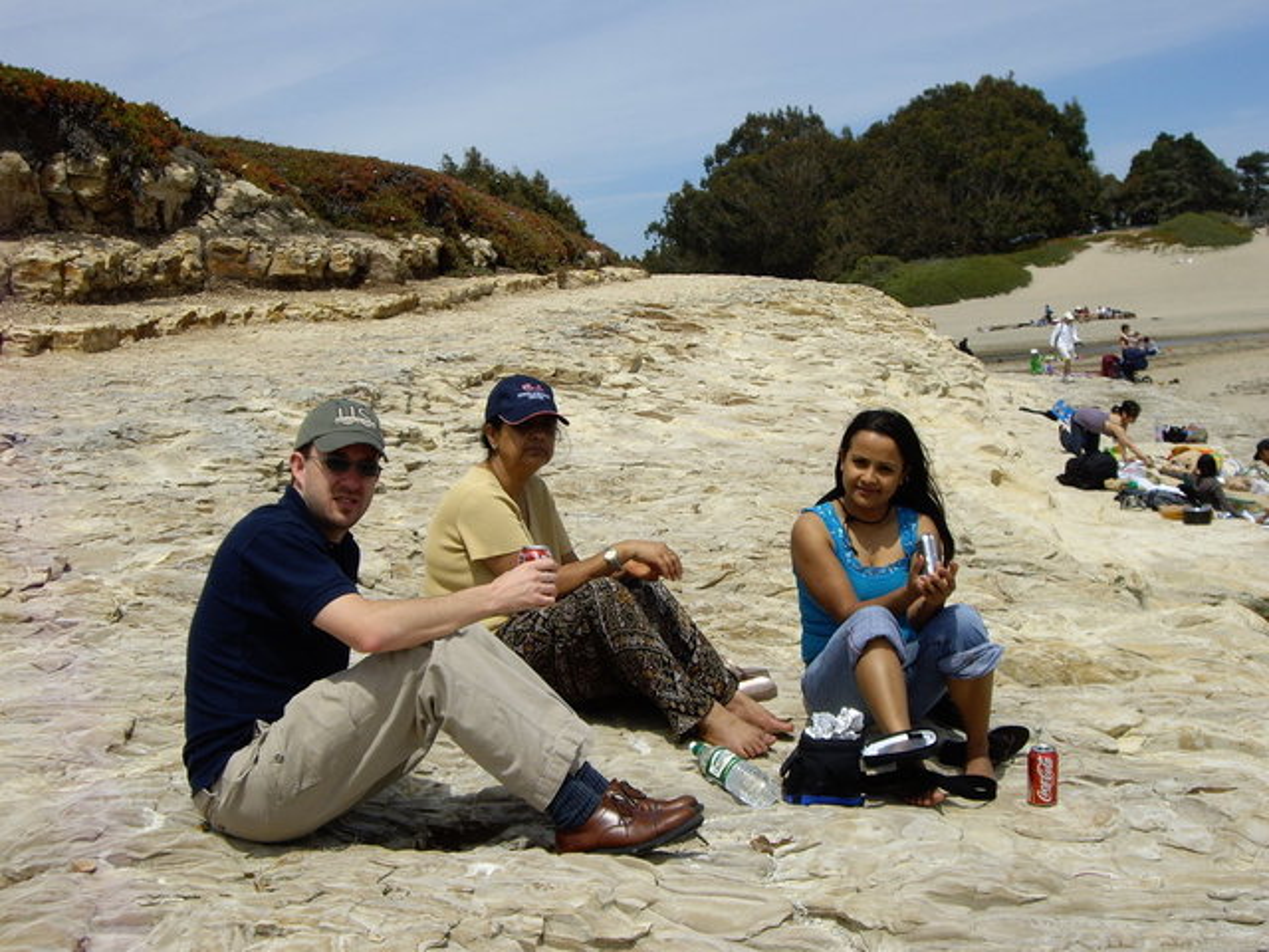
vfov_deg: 26.6
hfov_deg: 34.9
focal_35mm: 55
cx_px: 634
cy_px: 476
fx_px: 2016
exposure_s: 1/500
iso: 50
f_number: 5.2
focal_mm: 9
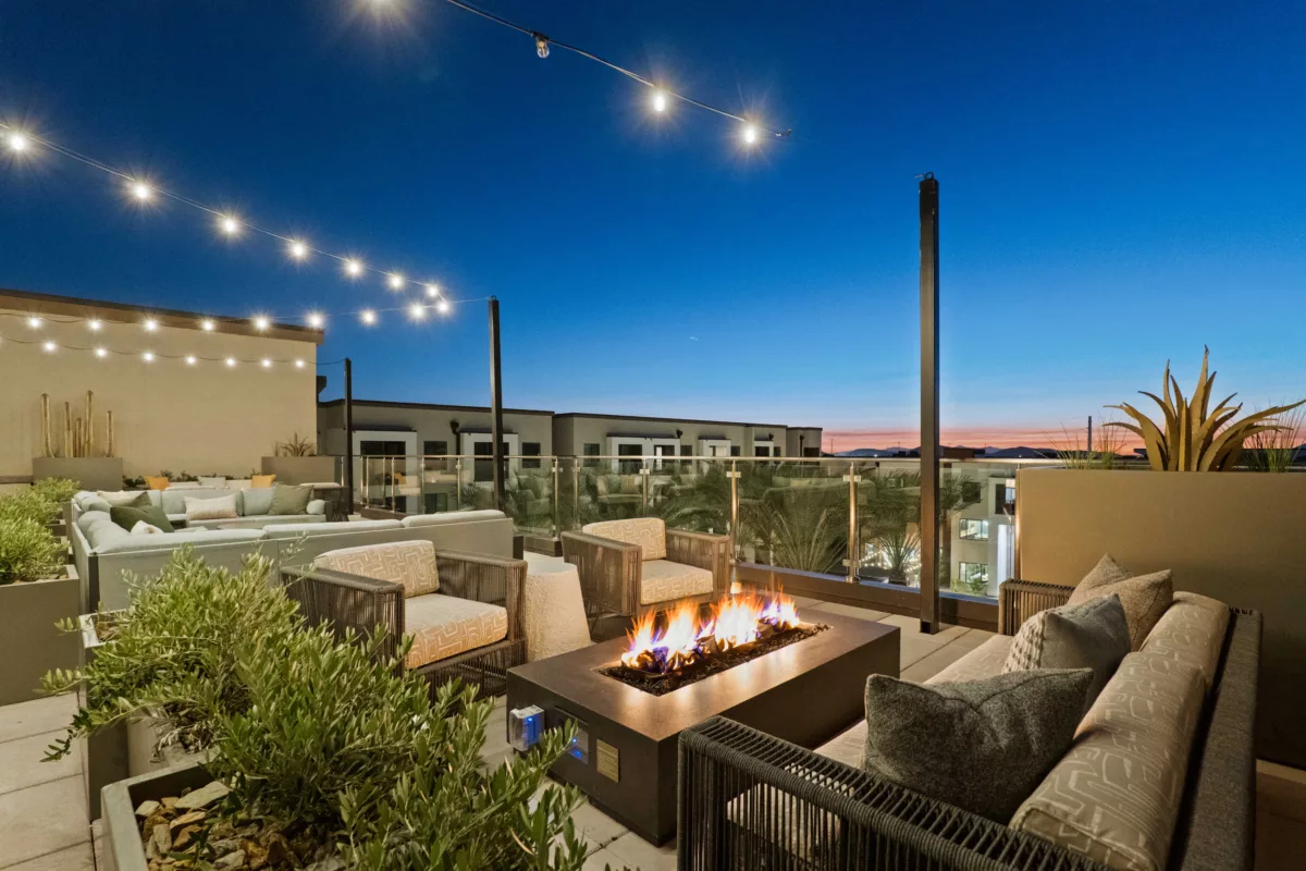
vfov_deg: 73.7
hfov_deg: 96.7
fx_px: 580
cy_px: 436
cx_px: 653
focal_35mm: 16
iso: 4000
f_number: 7.1
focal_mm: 16
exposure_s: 1/6
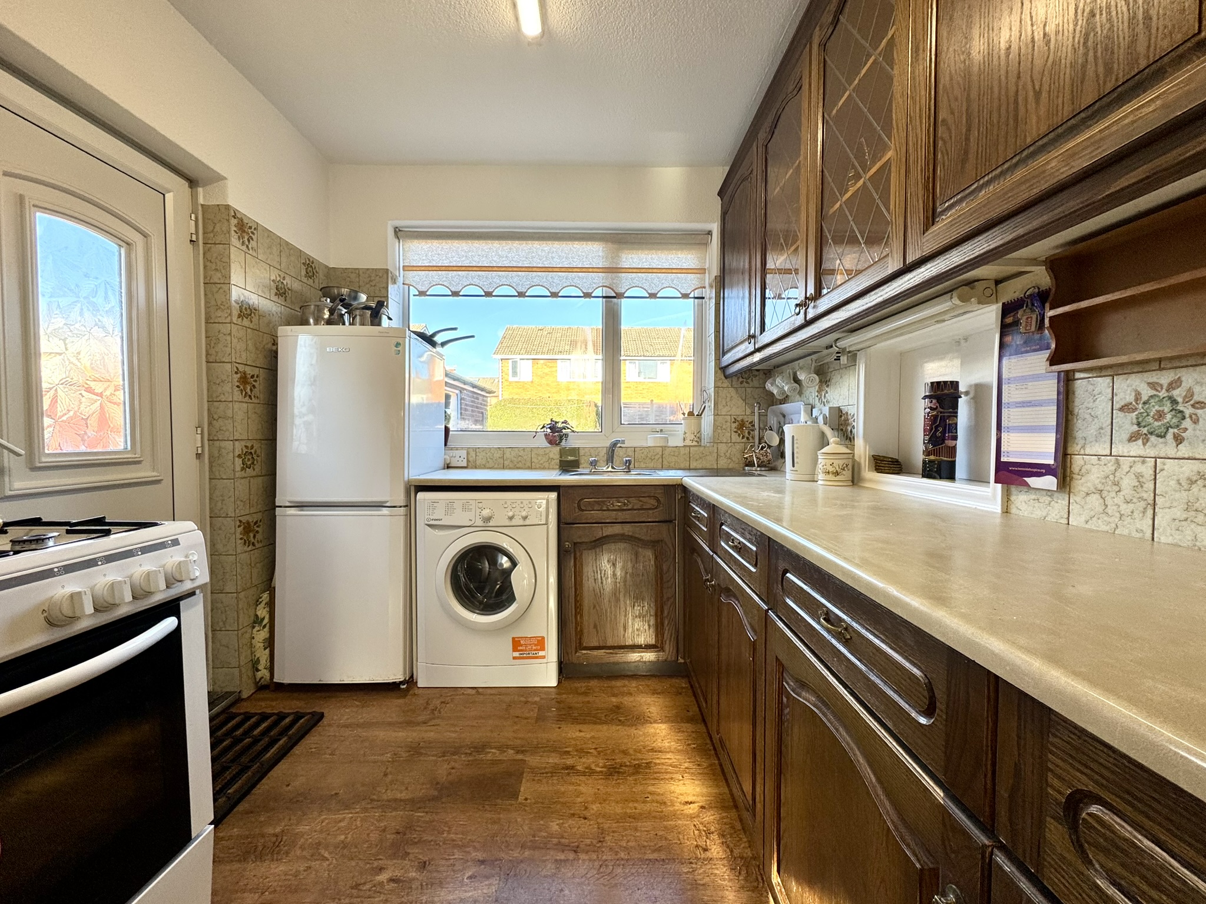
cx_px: 603
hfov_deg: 102.1
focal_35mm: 14
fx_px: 488
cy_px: 452
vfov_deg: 85.7
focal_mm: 2.22
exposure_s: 1/103
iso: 40
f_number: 2.2
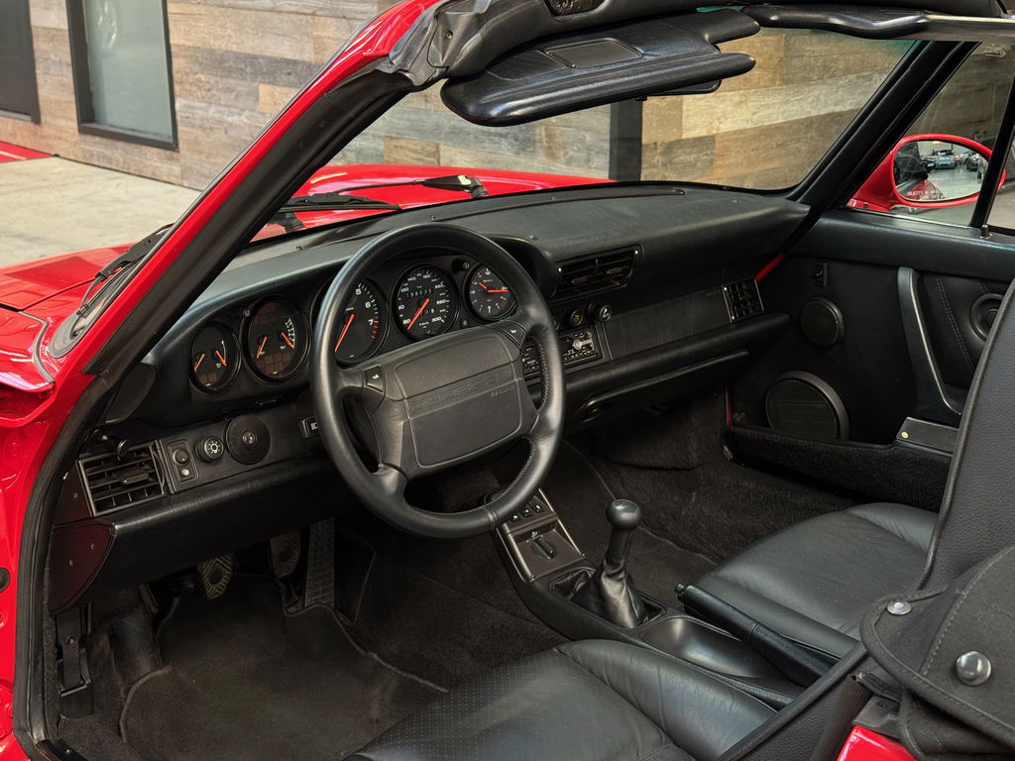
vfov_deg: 30.3
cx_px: 508
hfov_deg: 39.7
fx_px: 1407
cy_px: 380
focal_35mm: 48
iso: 100
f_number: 1.78
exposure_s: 1/50
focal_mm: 6.76
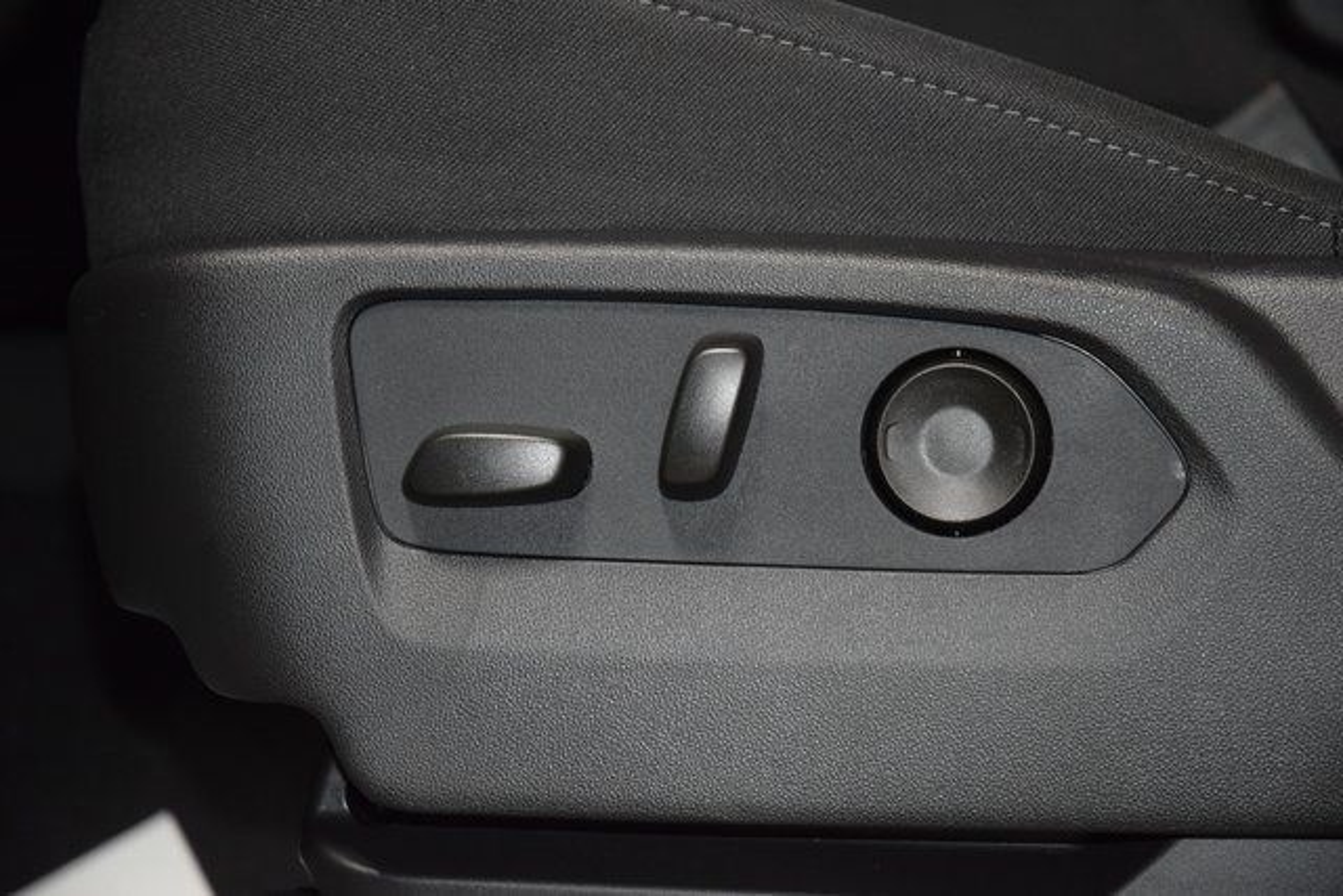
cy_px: 448
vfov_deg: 13.0
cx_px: 672
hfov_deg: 19.5
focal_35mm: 105
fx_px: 3918
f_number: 4.5
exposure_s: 1/80
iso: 2500
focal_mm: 70
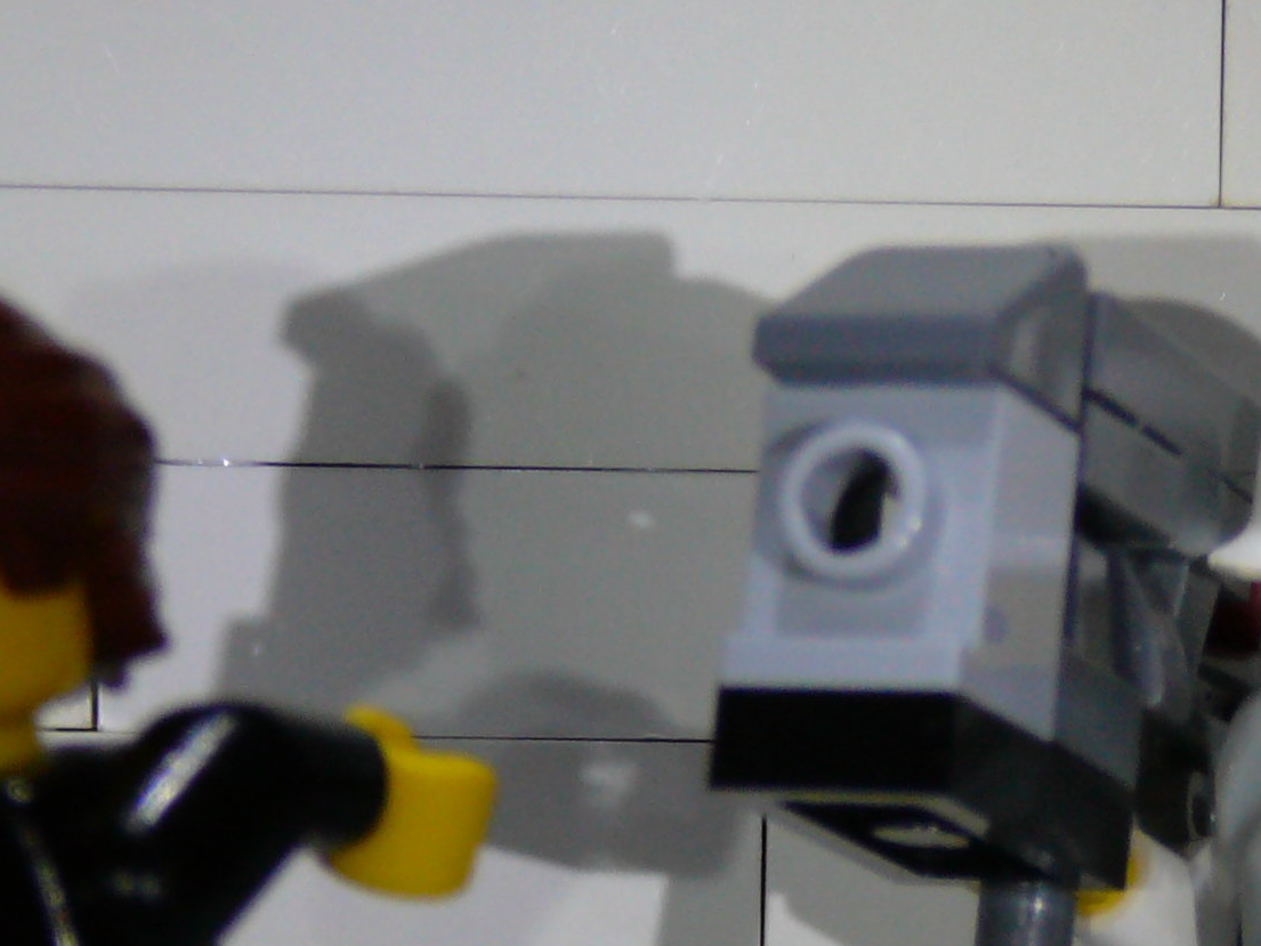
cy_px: 1005
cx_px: 798
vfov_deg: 7.8
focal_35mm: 190
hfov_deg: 10.4
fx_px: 6922
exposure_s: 1/30
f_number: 3.8
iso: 125
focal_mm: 12.2
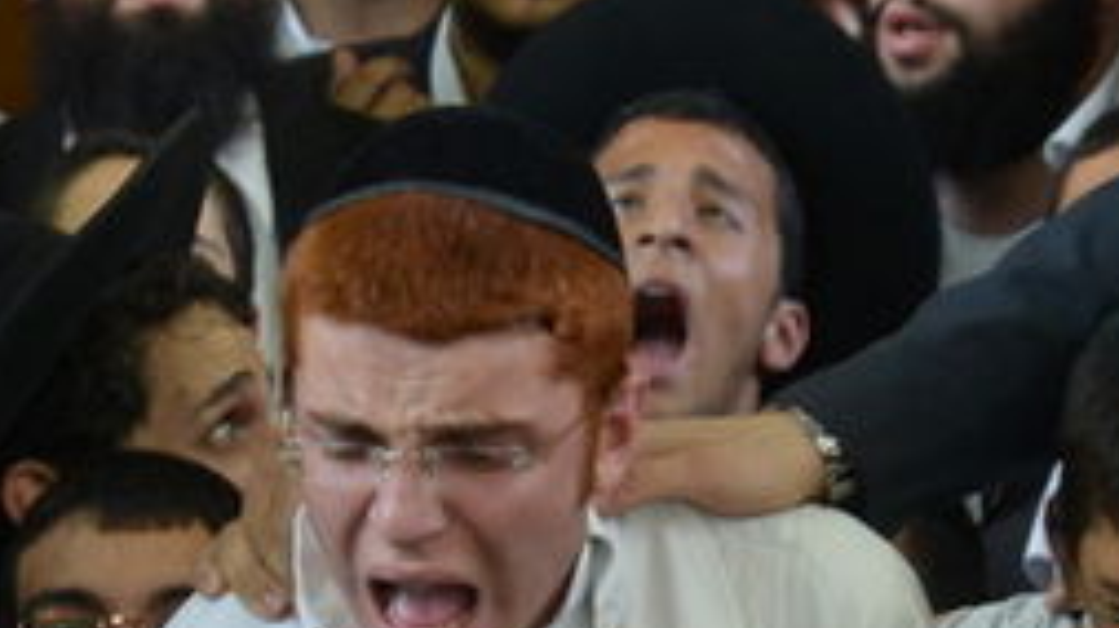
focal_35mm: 278
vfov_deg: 4.3
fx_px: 8244
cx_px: 389
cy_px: 1451
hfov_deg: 7.8
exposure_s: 1/80
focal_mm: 48
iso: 1250
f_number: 4.2
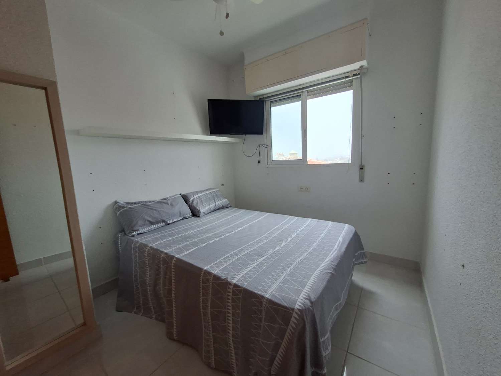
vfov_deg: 89.9
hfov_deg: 106.2
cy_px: 188
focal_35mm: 13
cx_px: 250
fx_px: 188
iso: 160
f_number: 2.2
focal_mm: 1.74
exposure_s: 1/40
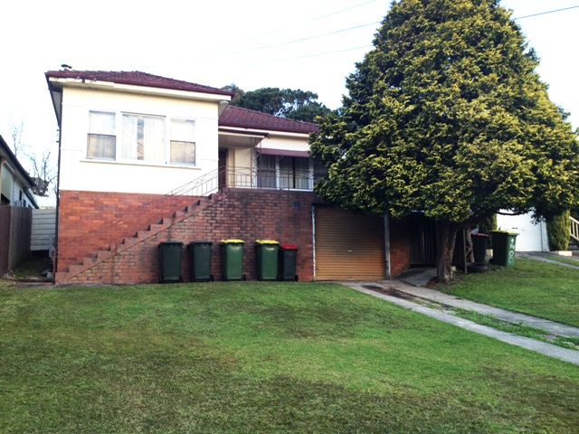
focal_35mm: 35
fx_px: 585
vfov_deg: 40.7
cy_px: 217
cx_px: 290
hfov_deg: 52.6
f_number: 2.4
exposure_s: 1/120
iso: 80
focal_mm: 4.28
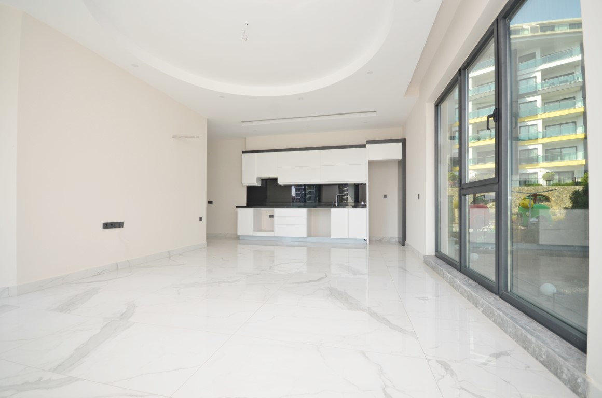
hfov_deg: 100.5
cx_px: 301
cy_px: 199
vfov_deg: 77.1
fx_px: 250
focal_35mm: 15
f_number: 5.6
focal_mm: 10
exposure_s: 1/125
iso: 160
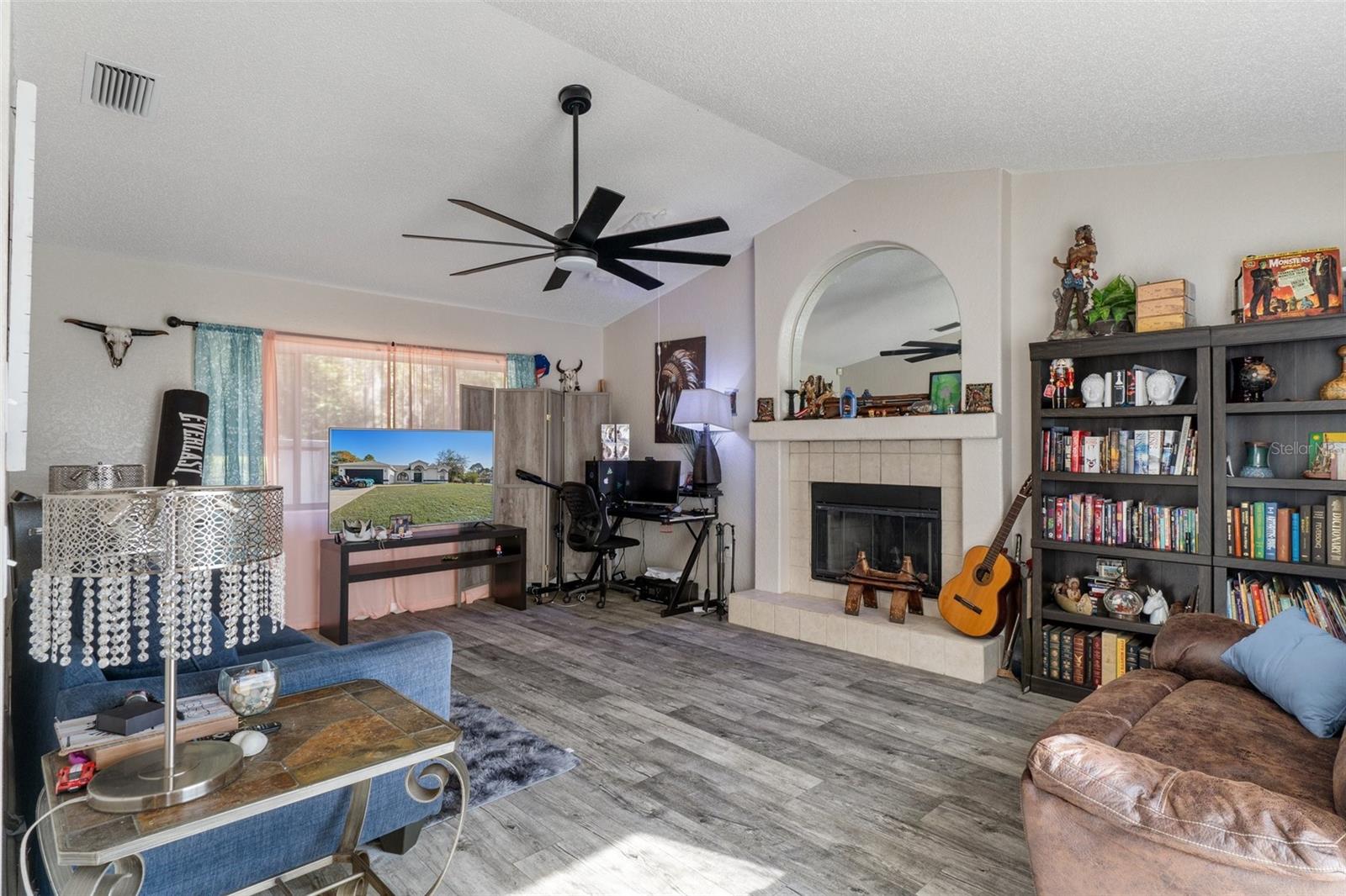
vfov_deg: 67.4
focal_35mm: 18
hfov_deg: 90.0
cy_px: 448
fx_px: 673
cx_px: 673
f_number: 8
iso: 320
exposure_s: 1/4
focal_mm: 12
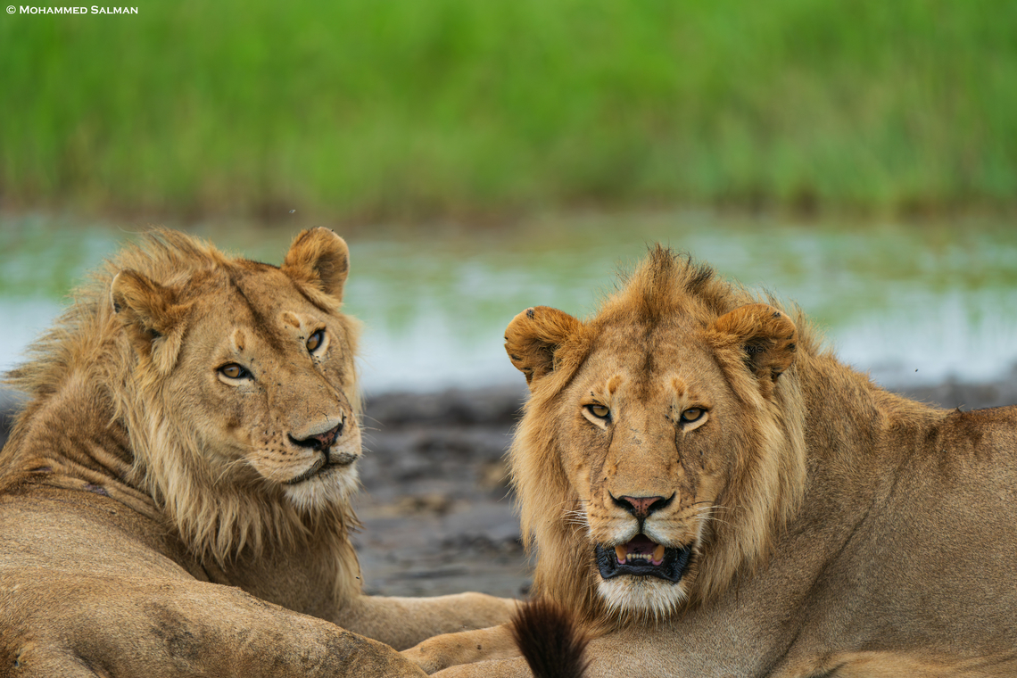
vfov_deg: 2.3
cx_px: 508
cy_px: 339
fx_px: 16949
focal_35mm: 600
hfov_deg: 3.4
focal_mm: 600
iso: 500
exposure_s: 1/3200
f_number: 4
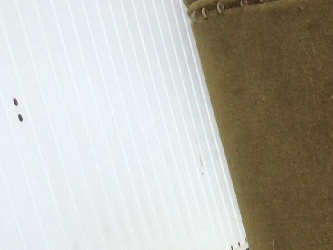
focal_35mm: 112
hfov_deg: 15.8
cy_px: 338
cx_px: 527
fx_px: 1078
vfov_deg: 12.7
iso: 32
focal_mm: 3.3
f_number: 2.4
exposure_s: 1/50
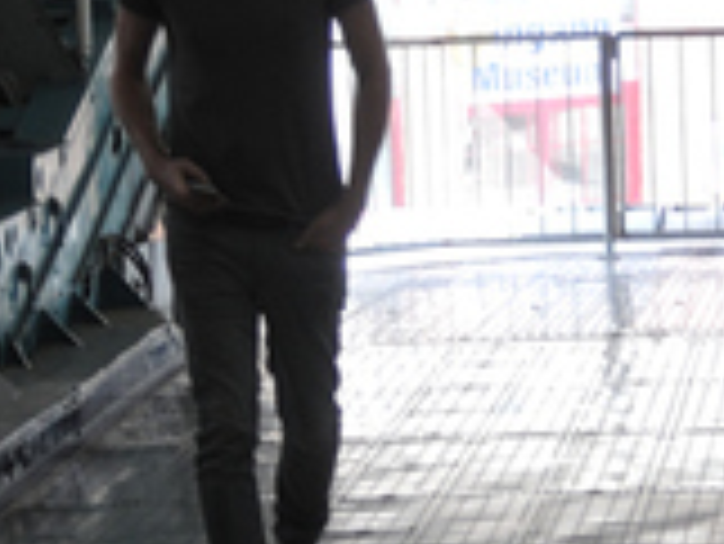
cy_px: 214
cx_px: 773
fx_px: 4542
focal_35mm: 217
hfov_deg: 9.0
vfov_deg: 6.9
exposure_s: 1/30
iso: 100
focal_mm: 10.7
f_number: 3.5
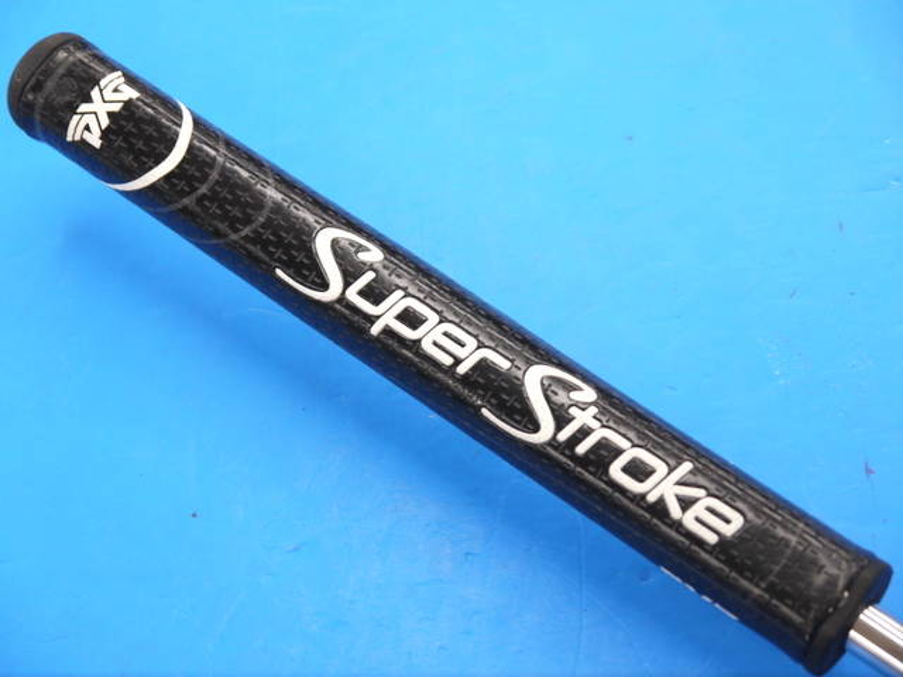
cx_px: 452
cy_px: 338
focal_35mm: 84
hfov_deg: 23.3
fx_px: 2191
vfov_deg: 17.6
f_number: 5.6
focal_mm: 42
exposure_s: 1/80
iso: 640
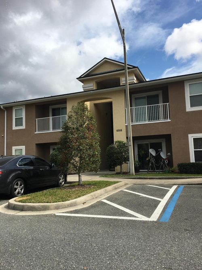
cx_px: 101
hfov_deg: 48.2
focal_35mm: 29
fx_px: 226
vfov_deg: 61.7
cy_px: 135
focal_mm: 4.15
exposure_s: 1/2331
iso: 25
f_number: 2.2
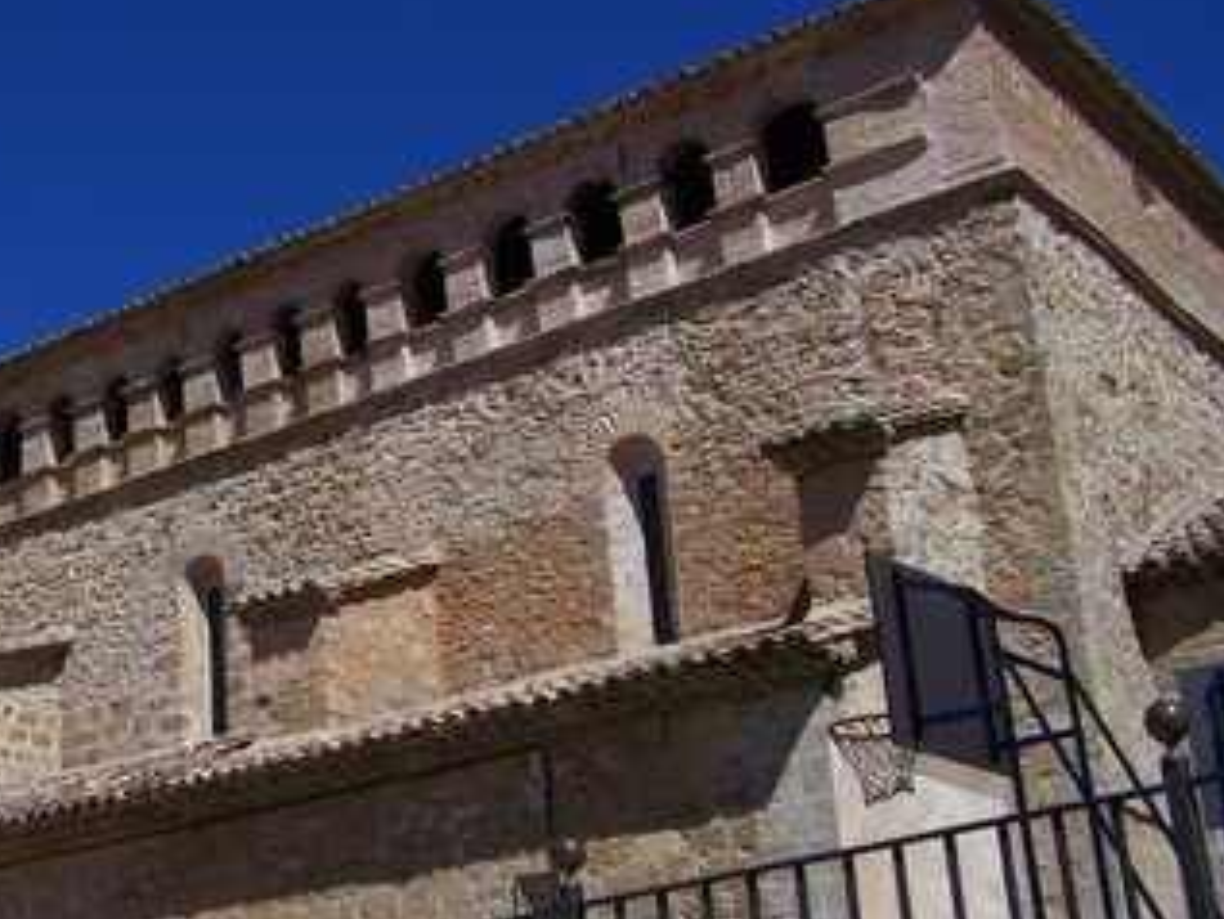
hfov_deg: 31.5
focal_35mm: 60
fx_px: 2122
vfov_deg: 24.4
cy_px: 415
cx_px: 286
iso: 64
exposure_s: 1/1000
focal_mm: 6.3
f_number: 4
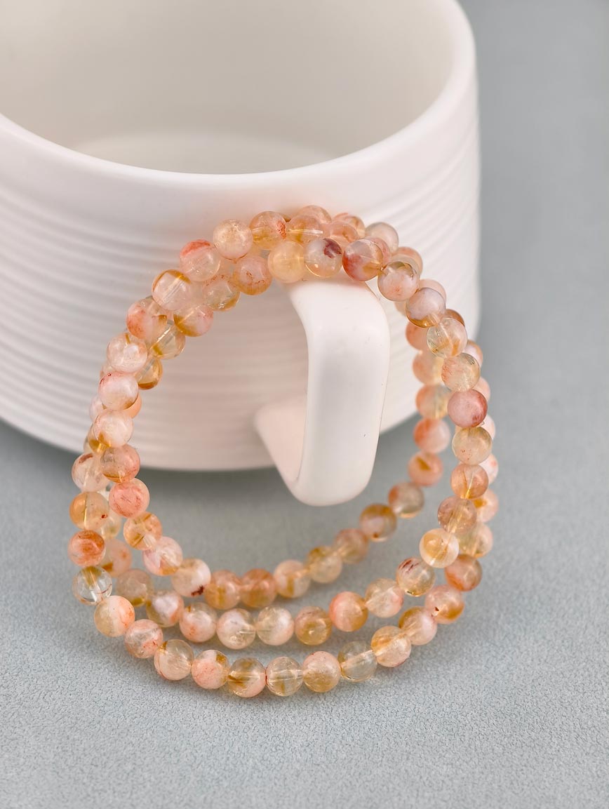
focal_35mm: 85
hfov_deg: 17.4
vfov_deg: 23.0
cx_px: 304
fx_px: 1989
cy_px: 404
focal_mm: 22.48
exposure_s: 1/160
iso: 125
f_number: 2.67
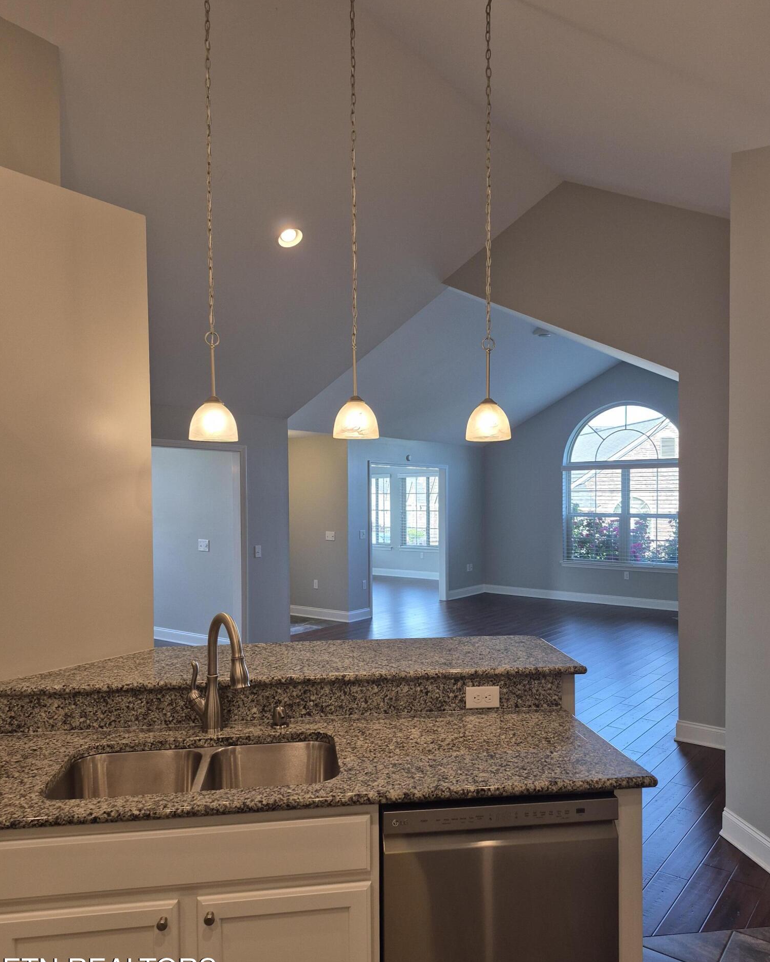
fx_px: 684
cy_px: 502
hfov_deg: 58.8
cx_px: 385
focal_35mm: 24
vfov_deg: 70.2
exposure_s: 1/120
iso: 100
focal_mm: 5.4
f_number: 1.8
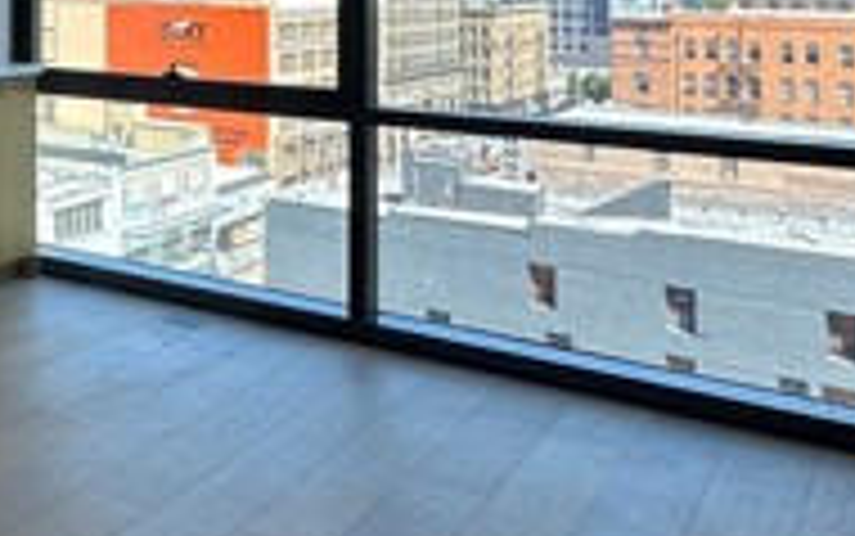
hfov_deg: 33.2
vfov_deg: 24.3
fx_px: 1166
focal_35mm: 50
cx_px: -162
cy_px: -45
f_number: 2.2
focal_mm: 2.22
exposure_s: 1/331
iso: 40
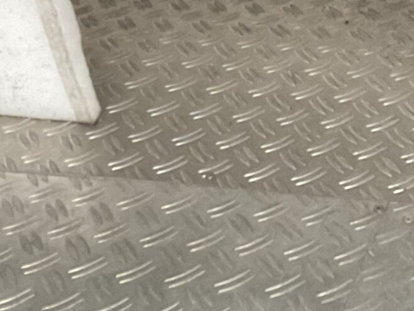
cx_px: 403
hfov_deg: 17.1
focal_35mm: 113
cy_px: 28
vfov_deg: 13.0
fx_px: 1352
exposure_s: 1/60
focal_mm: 3
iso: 200
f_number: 1.8
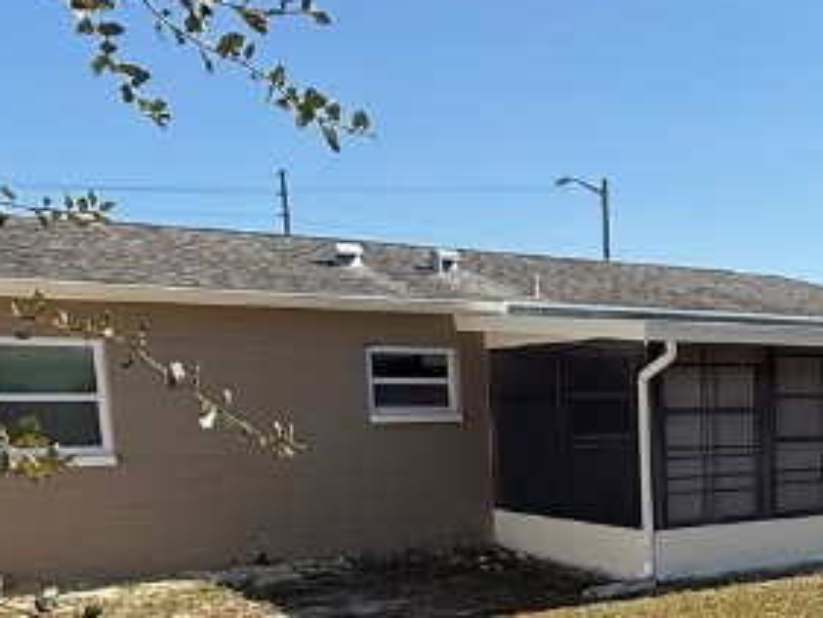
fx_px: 1213
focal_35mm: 51
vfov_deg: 27.2
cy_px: 595
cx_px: 808
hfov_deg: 34.4
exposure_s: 1/1235
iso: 50
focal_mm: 2.22
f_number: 2.2
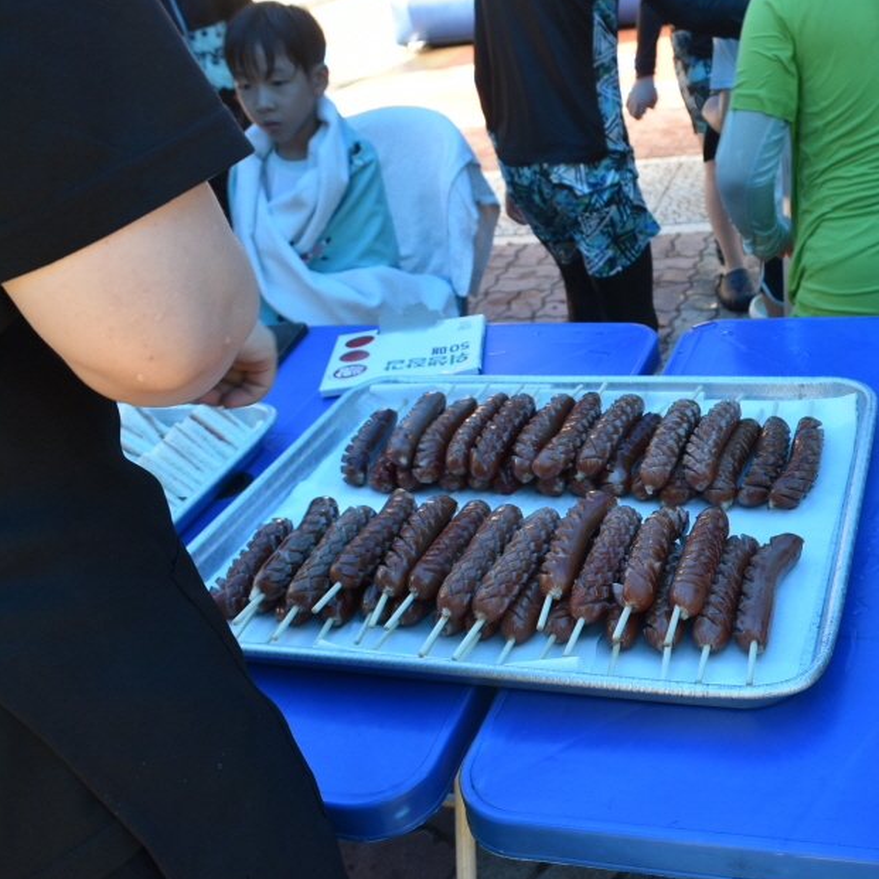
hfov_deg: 43.8
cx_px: 636
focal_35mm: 37
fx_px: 1063
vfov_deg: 44.9
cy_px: 436
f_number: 5.6
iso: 400
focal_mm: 18
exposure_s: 1/125
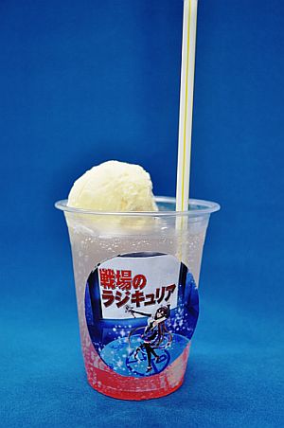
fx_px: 463
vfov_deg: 49.6
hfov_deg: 34.1
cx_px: 142
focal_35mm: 39
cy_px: 214
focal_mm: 26
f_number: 4.2
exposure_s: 1/25
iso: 250
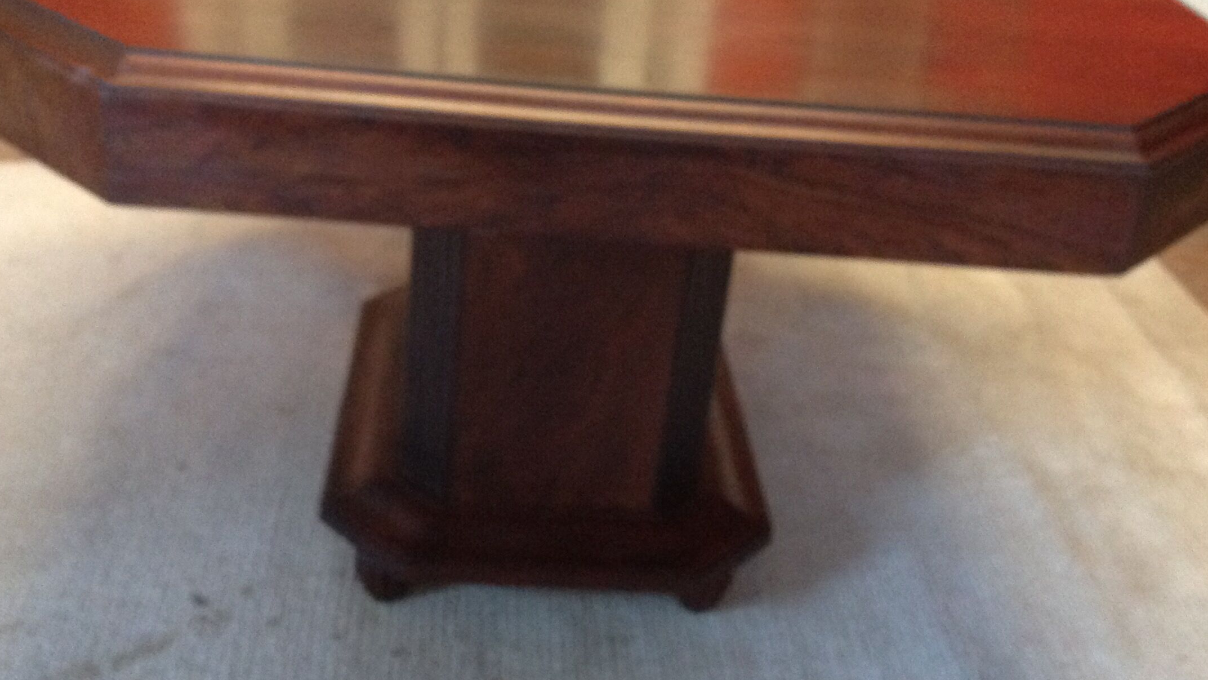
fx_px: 1474
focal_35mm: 46
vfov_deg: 25.9
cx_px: 581
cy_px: 291
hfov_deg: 44.6
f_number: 2.4
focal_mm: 4.28
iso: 400
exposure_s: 1/15
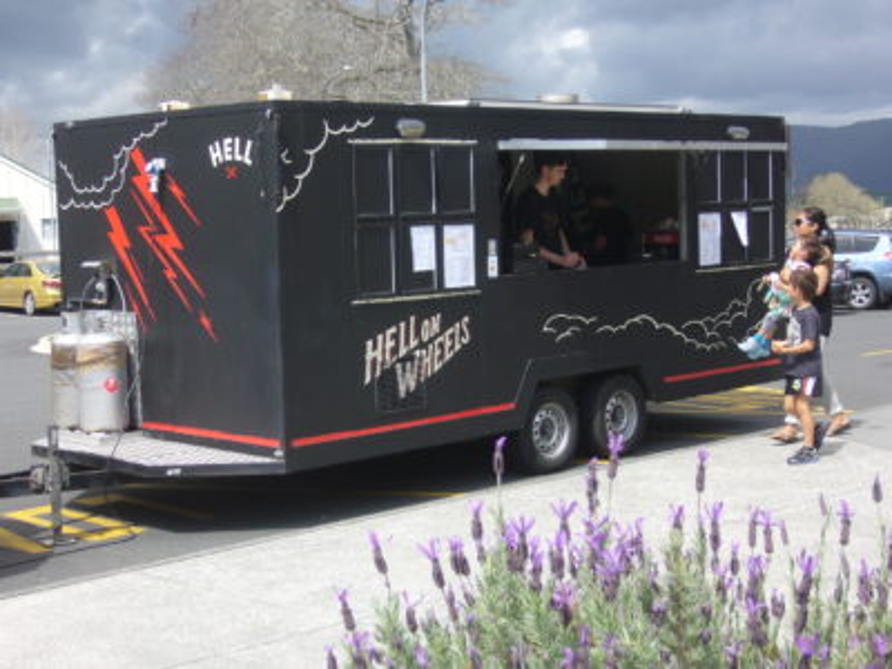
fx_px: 1546
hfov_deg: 32.2
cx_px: 446
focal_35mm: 60
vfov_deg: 24.4
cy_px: 334
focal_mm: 9.9
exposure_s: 1/400
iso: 80
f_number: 3.6
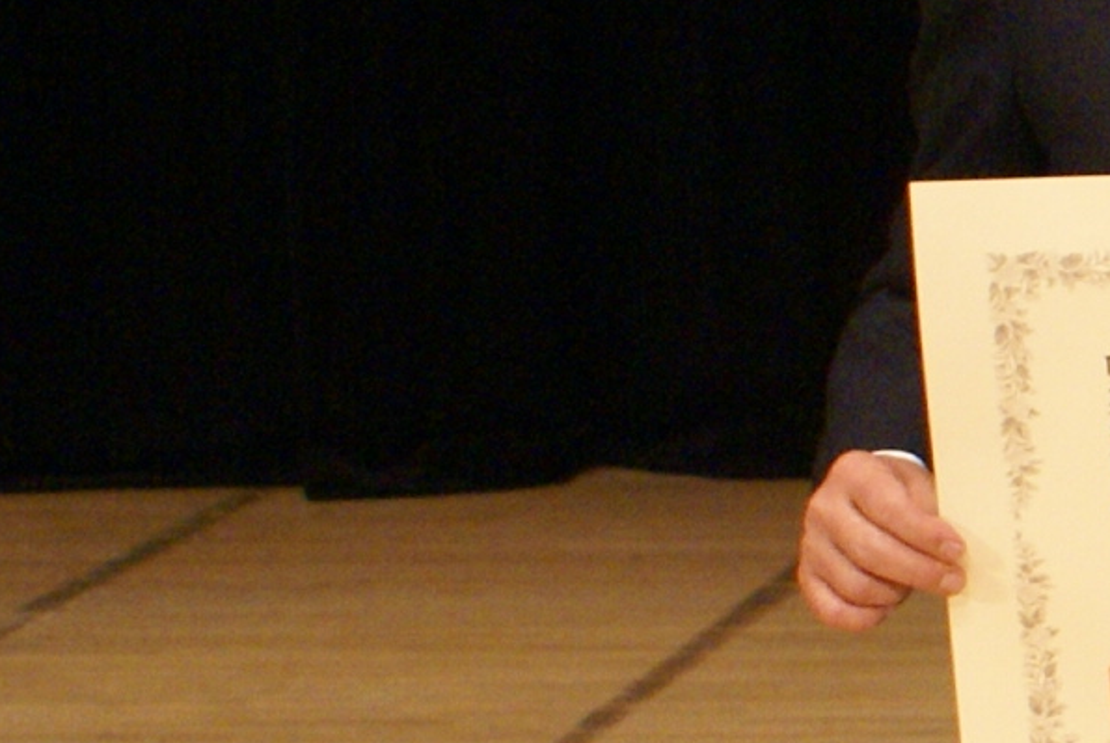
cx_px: 2483
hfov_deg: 9.2
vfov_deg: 6.8
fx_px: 6298
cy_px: 330
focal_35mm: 204
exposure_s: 1/80
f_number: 4.5
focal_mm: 28
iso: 800
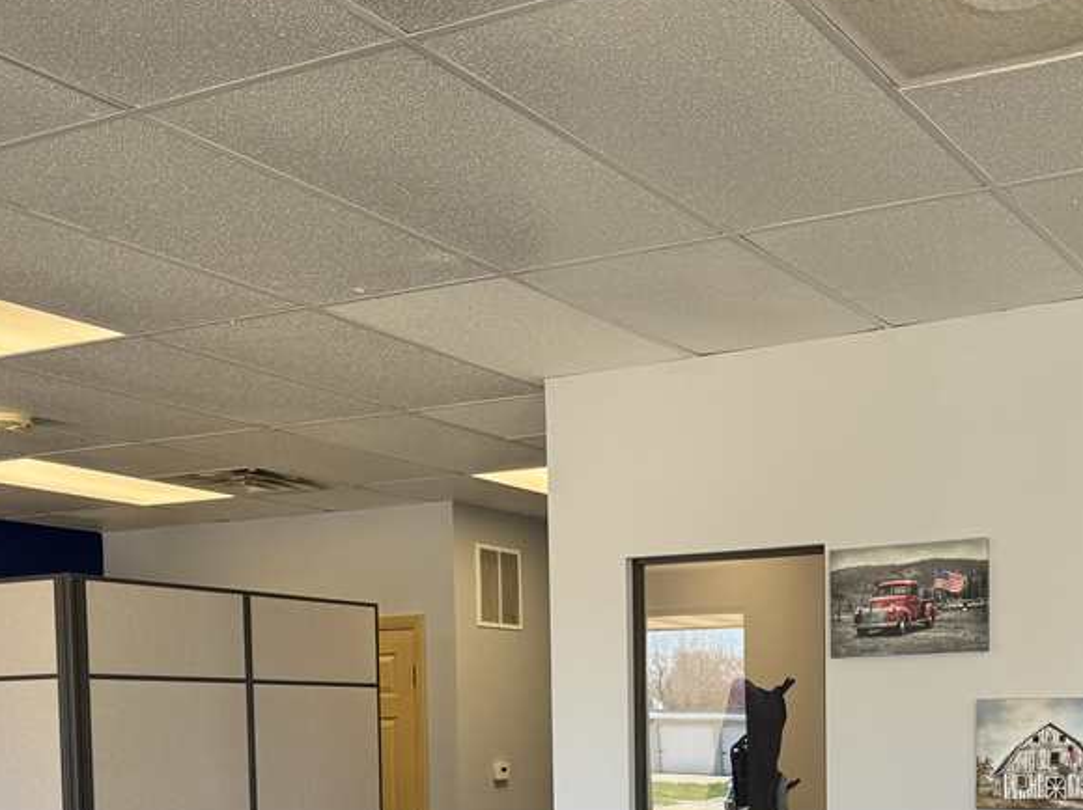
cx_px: 648
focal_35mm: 53
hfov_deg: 36.1
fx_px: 1657
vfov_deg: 26.1
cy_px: 807
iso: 64
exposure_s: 1/121
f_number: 1.78
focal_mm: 6.76
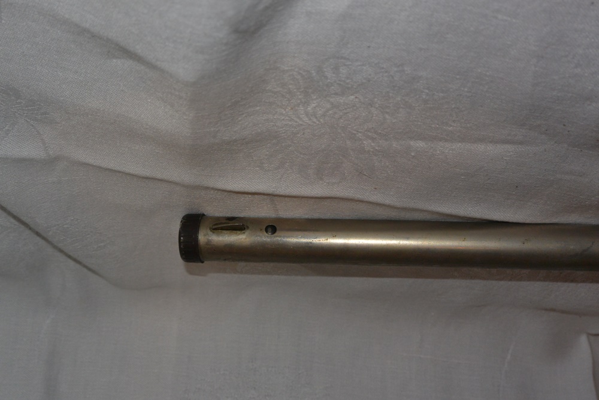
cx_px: 300
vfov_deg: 27.5
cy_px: 200
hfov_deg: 40.3
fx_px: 815
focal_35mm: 49
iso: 220
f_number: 4.5
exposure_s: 1/60
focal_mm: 18.2
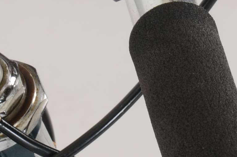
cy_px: 113
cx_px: 114
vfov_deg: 2.7
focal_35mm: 509
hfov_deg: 4.1
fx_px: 3341
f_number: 16
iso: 160
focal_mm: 105
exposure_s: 1/80
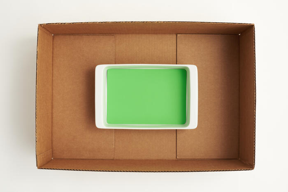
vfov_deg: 27.0
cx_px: 144
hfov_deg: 39.6
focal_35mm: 50
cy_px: 96
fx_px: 400
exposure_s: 1/160
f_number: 8
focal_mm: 50
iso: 160
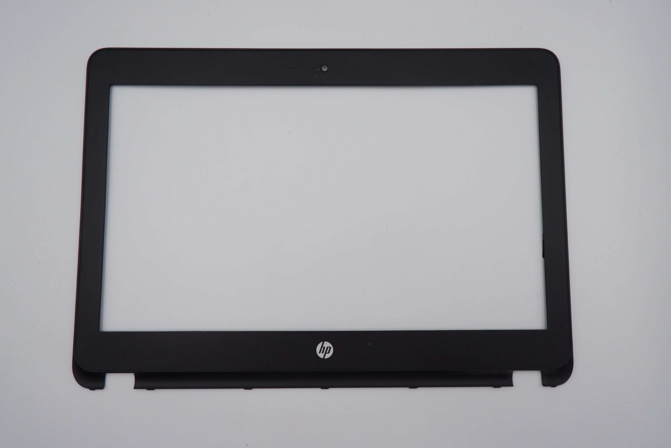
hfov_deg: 76.1
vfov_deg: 55.1
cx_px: 336
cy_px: 224
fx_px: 429
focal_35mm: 23
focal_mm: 15.2
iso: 1250
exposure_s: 1/480
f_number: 8
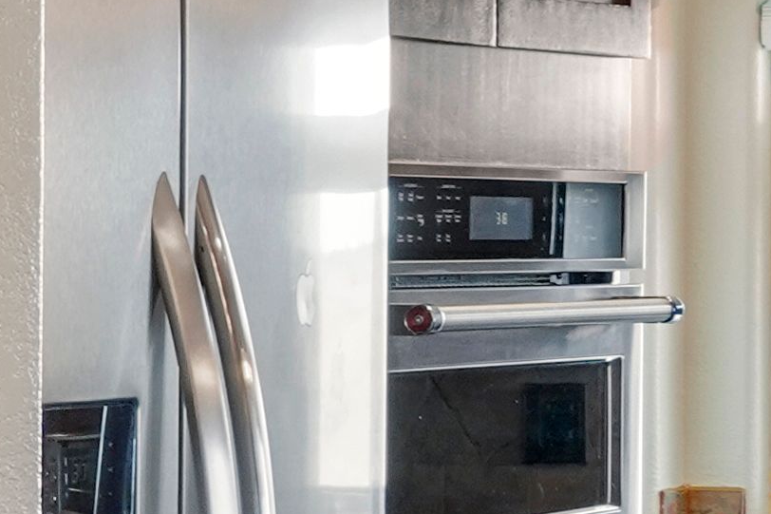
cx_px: 2234
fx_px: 4432
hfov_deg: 8.5
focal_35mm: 207
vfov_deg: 6.6
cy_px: 299
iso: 800
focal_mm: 28
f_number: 11
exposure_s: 1/4
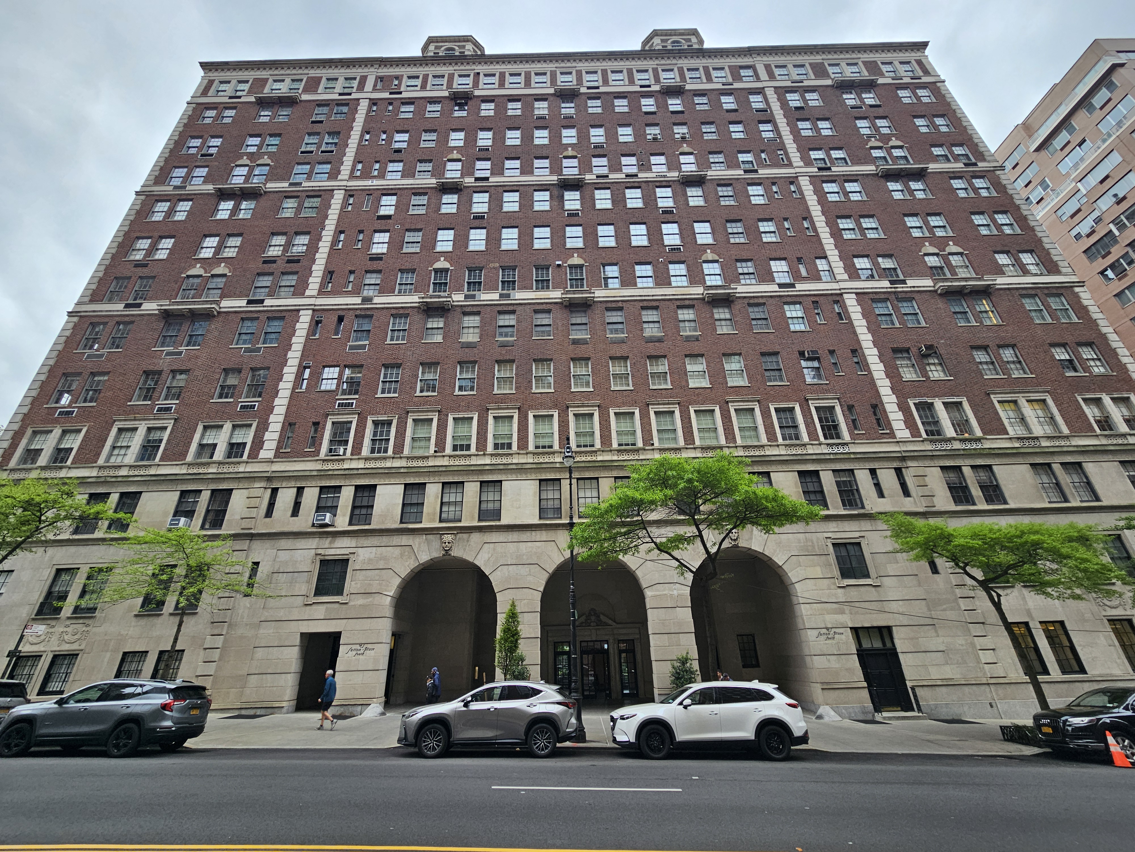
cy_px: 426
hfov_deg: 106.2
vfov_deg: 89.9
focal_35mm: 13
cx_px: 568
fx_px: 426
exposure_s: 1/297
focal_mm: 2.2
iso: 50
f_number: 2.2
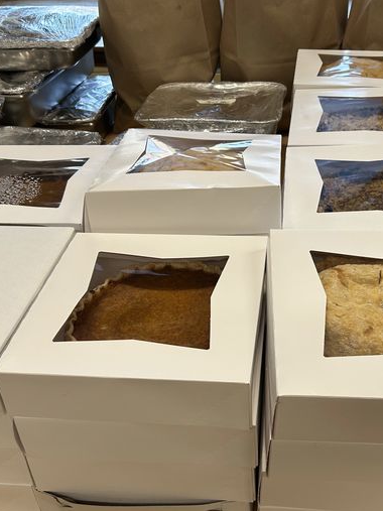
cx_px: 252
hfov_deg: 34.8
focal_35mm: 41
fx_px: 605
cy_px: 269
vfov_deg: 45.8
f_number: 1.5
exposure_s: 1/121
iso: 64
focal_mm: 5.7
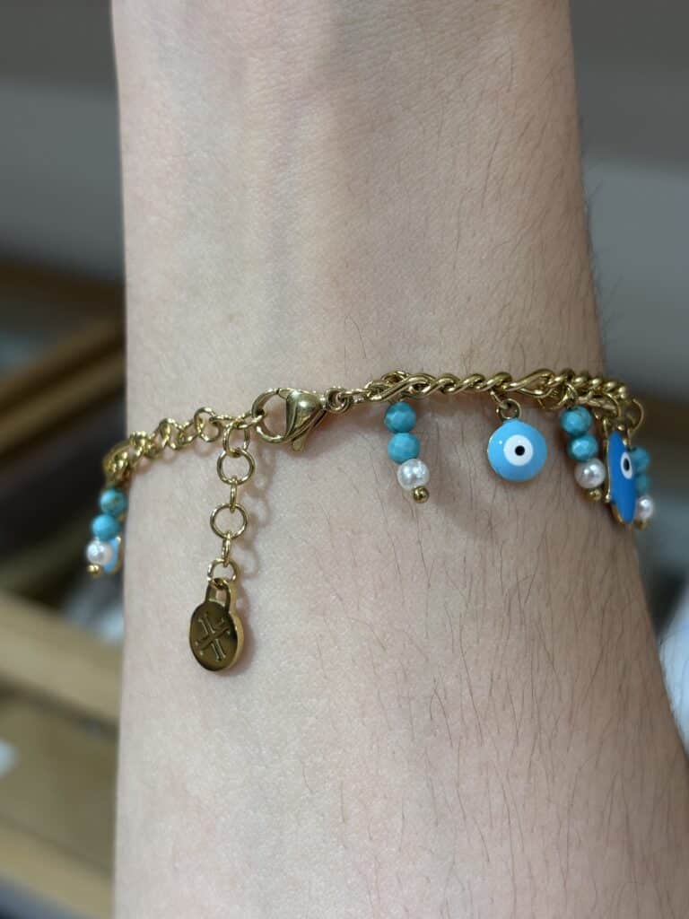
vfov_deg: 36.8
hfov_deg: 28.0
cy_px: 460
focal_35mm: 52
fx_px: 1380
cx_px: 344
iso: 32
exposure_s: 1/50
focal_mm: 5.96
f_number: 1.6
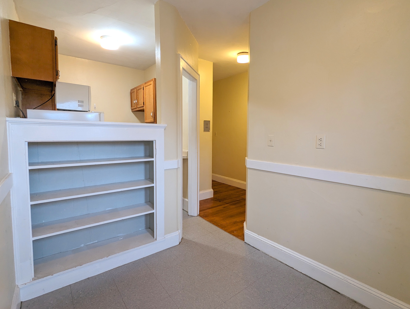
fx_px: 202
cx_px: 205
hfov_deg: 90.9
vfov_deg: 74.8
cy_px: 148
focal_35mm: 17
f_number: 2.2
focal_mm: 2.35
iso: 115
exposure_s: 1/30
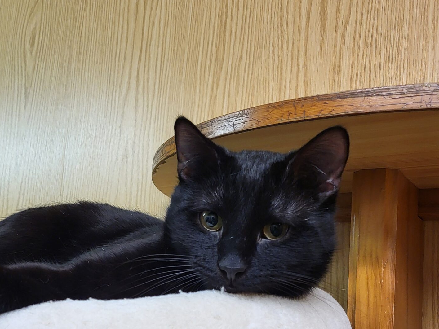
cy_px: 244
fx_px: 596
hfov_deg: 39.1
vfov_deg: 30.4
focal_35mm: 47
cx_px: 97
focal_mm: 5.4
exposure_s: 1/100
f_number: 1.8
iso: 200
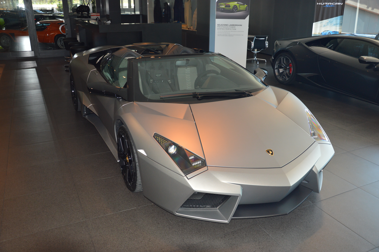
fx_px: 331
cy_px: 126
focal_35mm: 32
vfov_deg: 41.6
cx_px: 190
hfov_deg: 59.5
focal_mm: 21
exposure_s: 1/60
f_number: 4
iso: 400
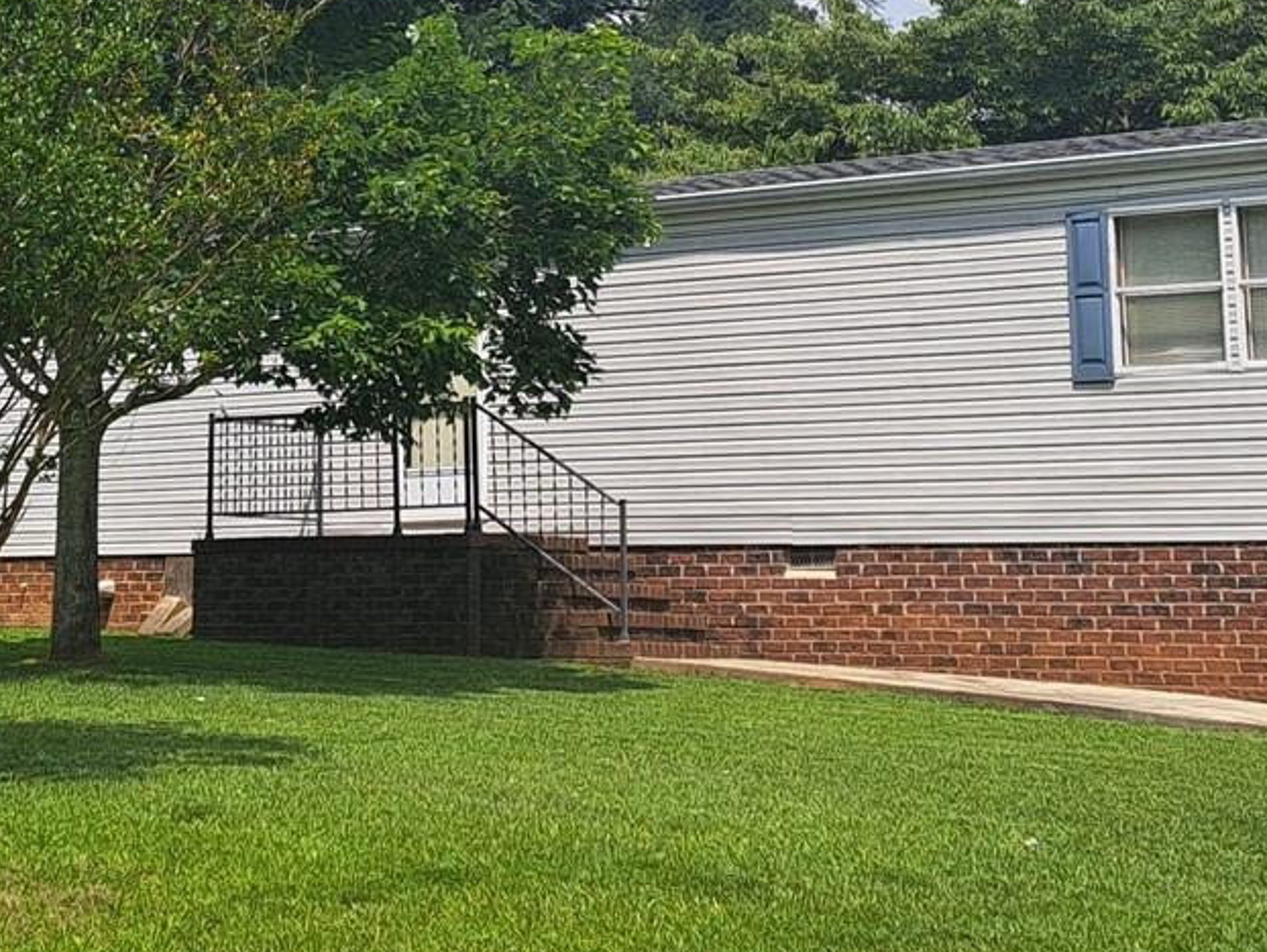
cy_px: -194
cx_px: 499
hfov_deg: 24.7
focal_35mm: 79
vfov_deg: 17.8
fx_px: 2893
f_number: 1.8
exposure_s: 1/1041
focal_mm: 5.23
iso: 50
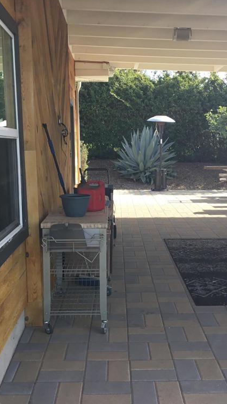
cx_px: 118
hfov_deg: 26.0
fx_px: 492
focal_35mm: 46
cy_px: 199
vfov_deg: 44.6
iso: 25
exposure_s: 1/322
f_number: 2.4
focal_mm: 3.3
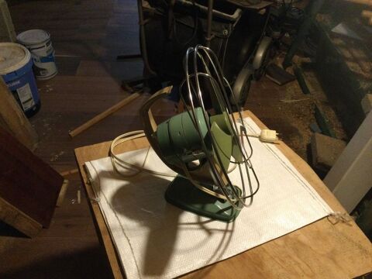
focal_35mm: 31
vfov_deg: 45.4
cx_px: 186
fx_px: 333
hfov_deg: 58.4
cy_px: 140
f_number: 2.4
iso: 200
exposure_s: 1/25
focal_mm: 3.3
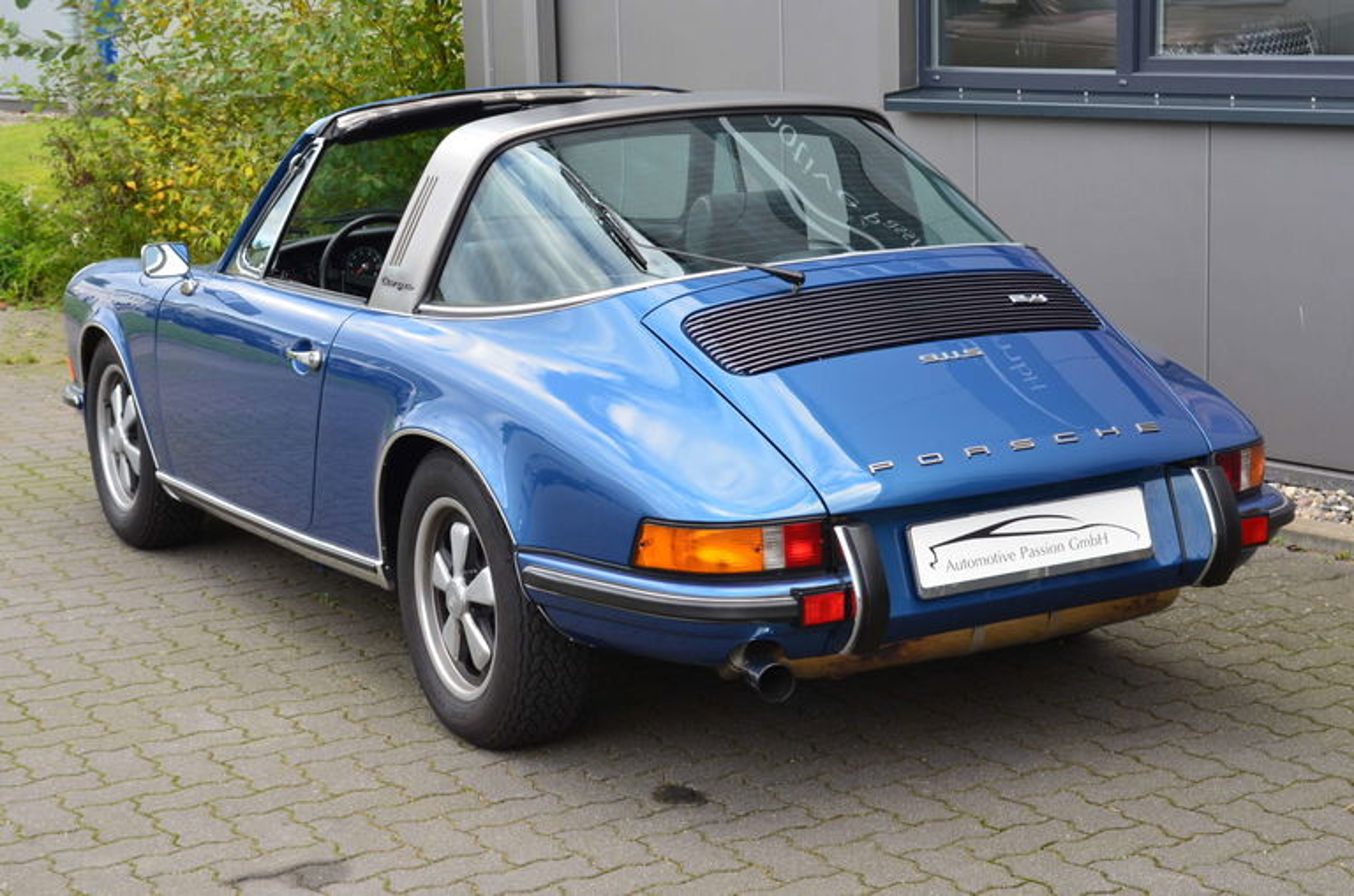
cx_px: 677
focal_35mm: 68
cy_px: 448
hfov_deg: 29.9
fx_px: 2532
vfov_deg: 20.1
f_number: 9
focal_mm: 45
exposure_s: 1/30
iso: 400
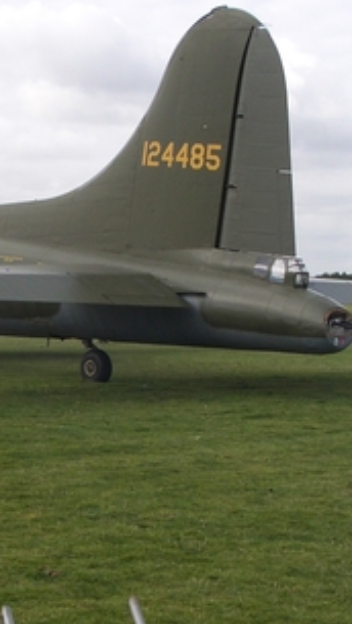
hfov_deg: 15.0
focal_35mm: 80
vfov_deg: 26.4
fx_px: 1325
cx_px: 33
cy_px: 383
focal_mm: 5.8
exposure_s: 1/400
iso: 80
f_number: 4.3
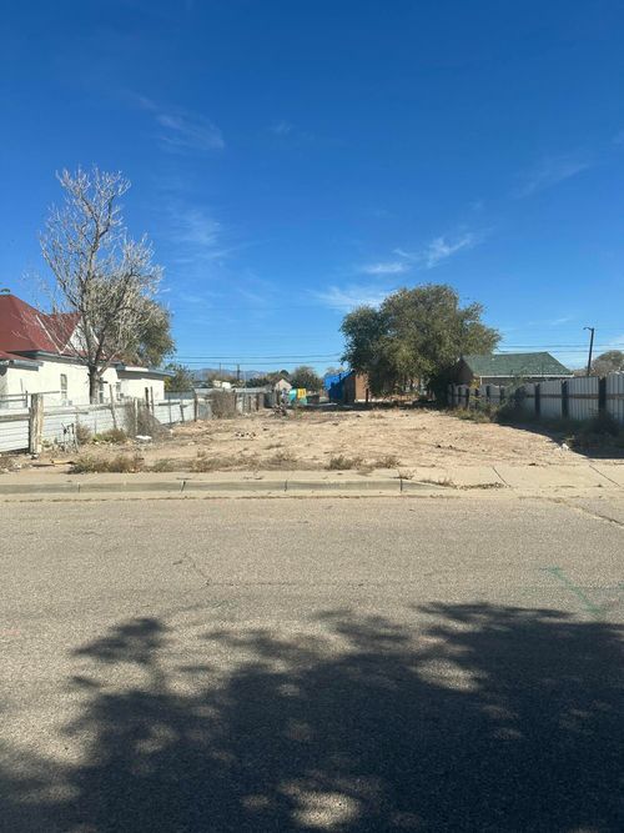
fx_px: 577
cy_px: 416
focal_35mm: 24
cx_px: 312
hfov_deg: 56.8
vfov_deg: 71.6
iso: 80
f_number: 1.78
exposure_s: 1/5000
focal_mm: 6.86
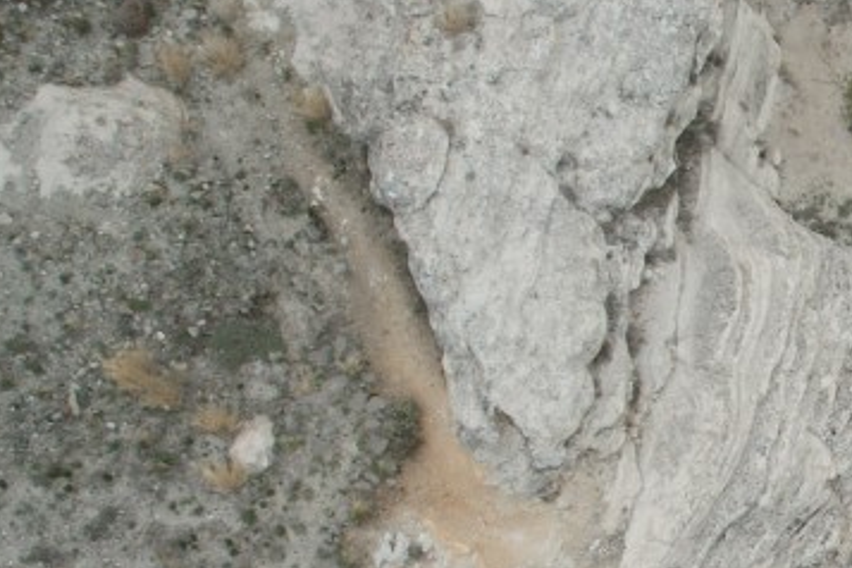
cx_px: 1286
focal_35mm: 71
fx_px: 1680
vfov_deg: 18.5
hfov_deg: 22.9
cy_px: 616
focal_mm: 8.38
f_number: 2.8
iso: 100
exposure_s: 1/1250
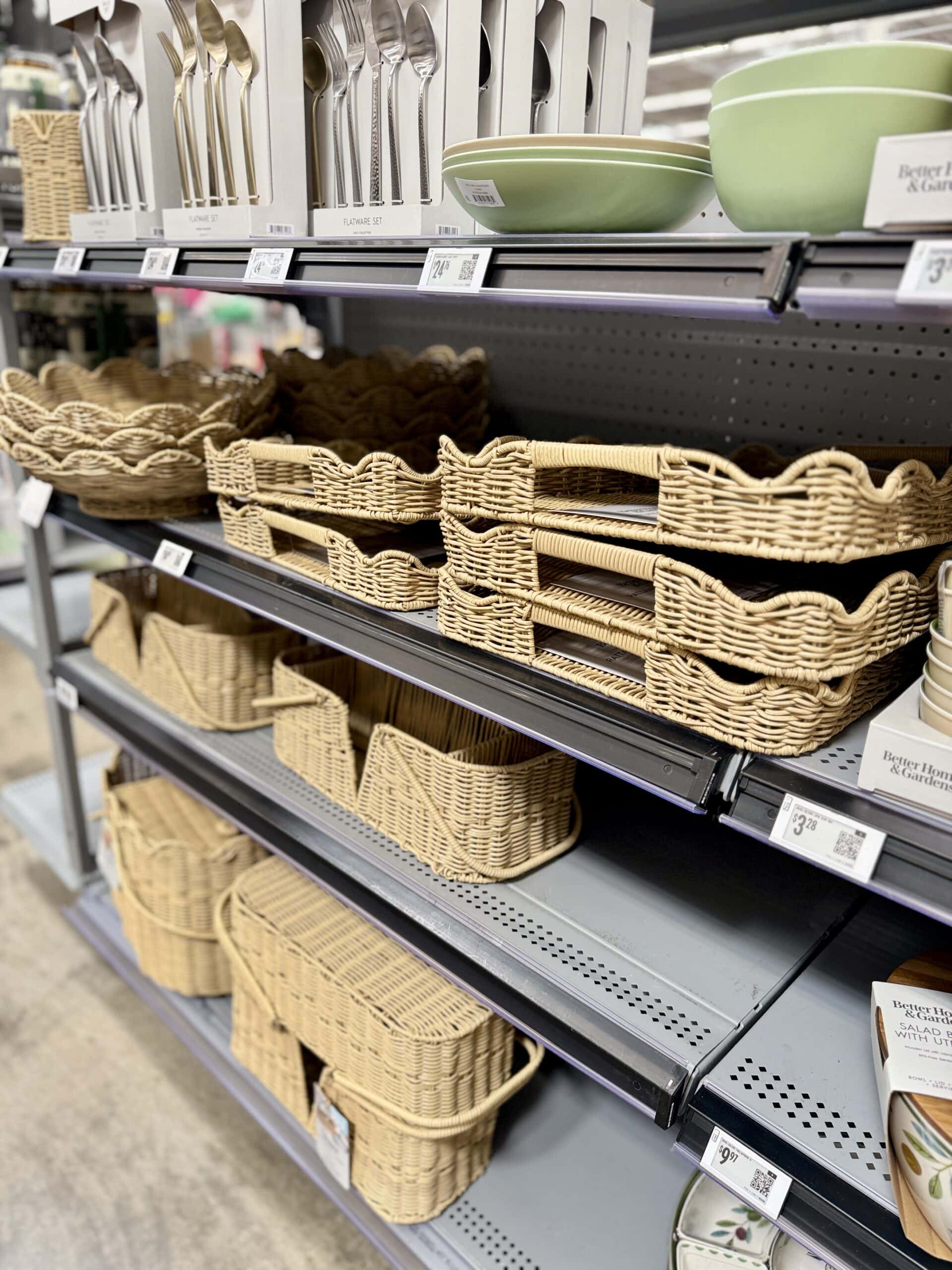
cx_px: 476
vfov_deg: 71.6
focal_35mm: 24
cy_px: 635
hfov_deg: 56.8
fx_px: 880
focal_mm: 6.76
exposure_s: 1/121
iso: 125
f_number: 1.78
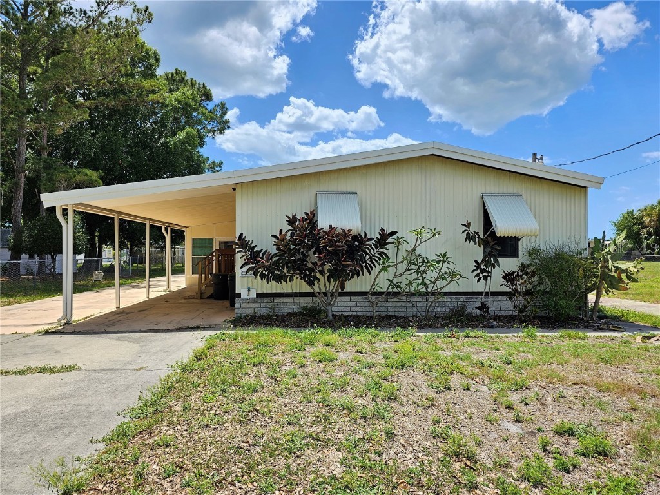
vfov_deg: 58.9
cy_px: 248
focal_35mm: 23
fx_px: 439
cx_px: 330
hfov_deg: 73.9
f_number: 1.7
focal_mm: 6.3
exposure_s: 1/533
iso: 10
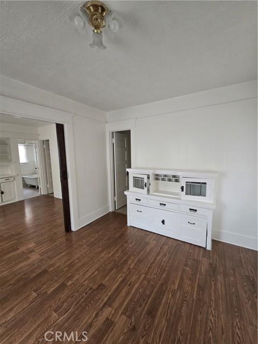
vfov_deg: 106.2
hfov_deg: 89.9
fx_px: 129
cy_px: 172
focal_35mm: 13
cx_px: 129
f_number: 2.2
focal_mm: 2.2
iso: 640
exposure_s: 1/60
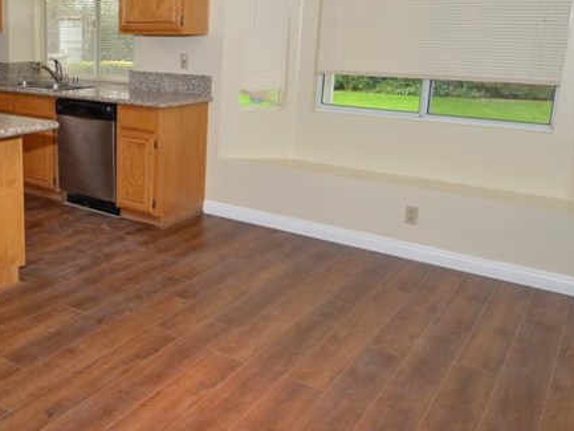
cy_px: 159
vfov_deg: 41.5
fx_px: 564
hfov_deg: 50.9
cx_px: 122
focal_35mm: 34
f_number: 7.1
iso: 800
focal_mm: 10
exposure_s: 1/60
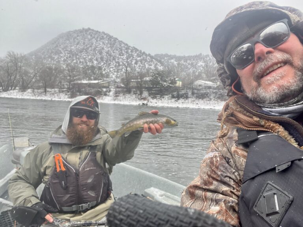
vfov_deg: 58.9
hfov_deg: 73.9
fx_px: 201
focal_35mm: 23
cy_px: 114
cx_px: 152
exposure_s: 1/224
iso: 32
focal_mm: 2.71
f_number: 2.2
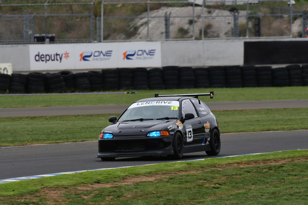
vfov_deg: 1.9
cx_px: 154
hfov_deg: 2.9
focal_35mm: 720
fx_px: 6162
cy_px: 102
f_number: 10
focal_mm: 480
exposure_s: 1/640
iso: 400
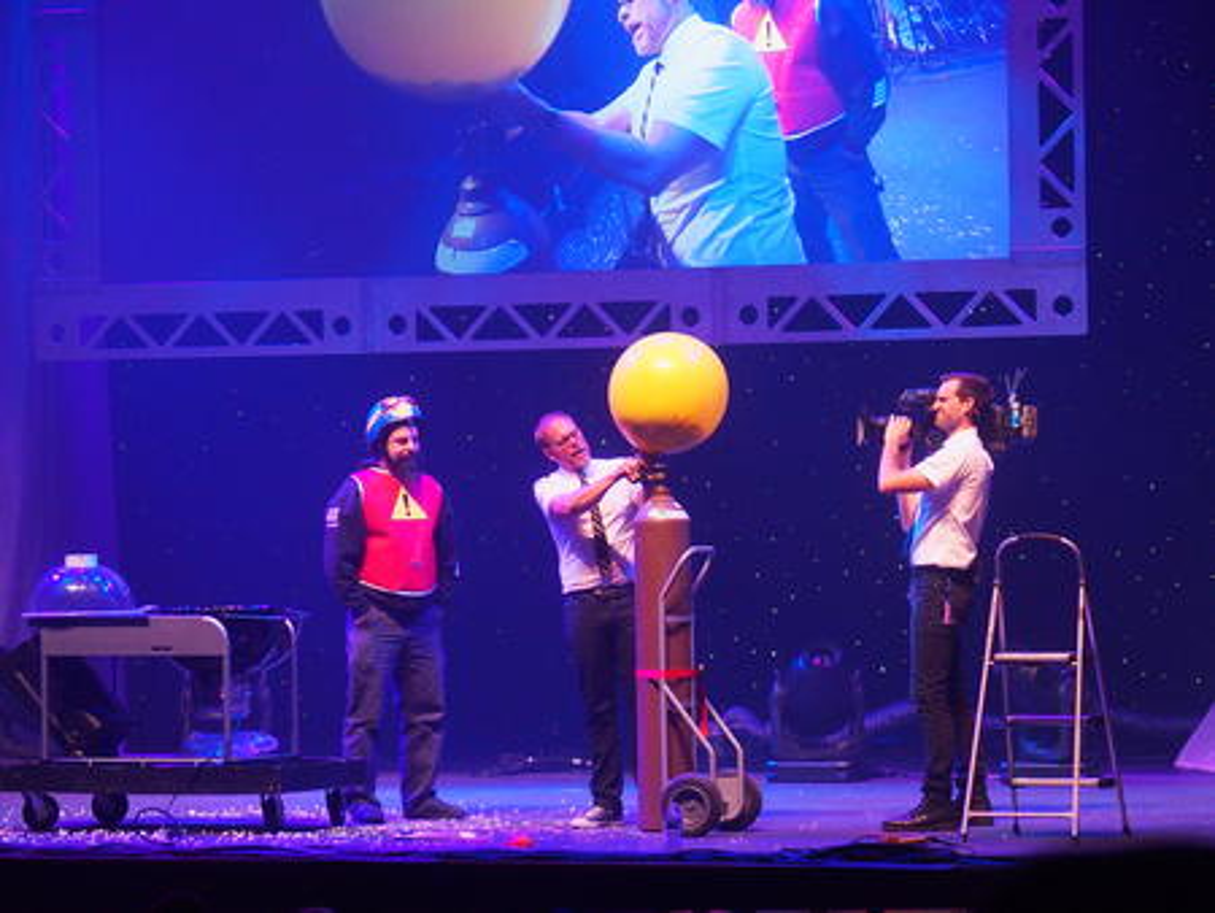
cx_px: 608
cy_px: 456
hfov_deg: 14.6
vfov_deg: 11.0
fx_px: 4741
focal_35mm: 135
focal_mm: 28.8
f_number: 2.8
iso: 400
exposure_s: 1/100
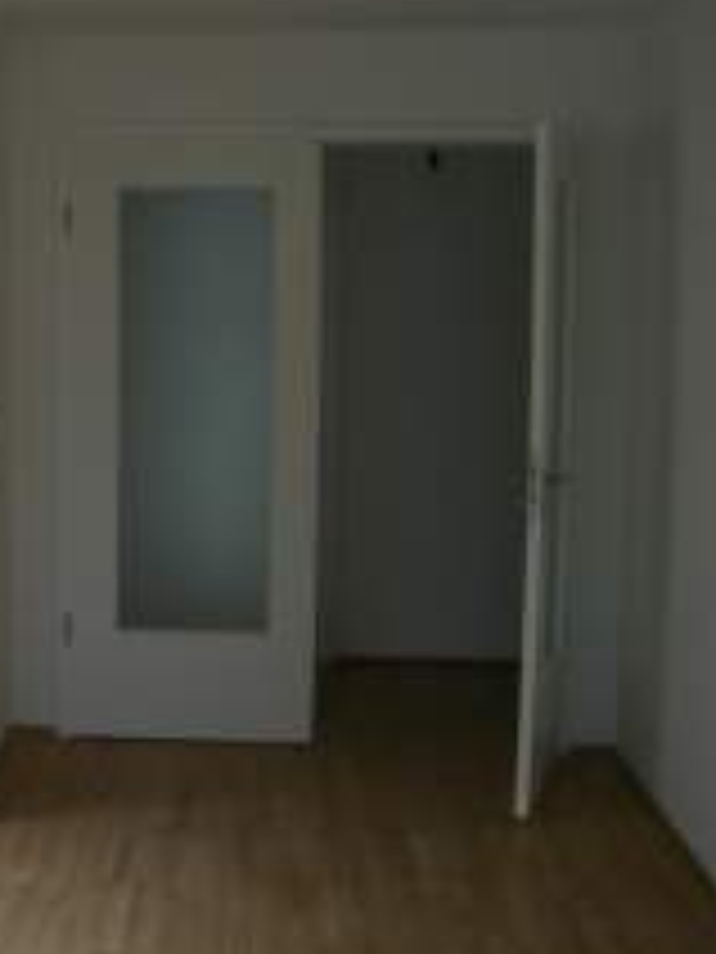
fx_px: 1875
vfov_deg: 28.6
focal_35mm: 68
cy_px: 497
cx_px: -113
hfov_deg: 20.4
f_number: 2.7
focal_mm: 6.2
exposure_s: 1/100
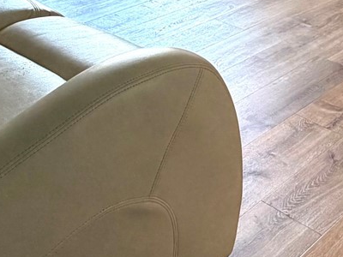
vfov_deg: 24.9
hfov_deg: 30.8
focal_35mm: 56
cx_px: 374
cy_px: 1
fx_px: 555
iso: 200
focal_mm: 2.22
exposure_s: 1/60
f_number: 2.2
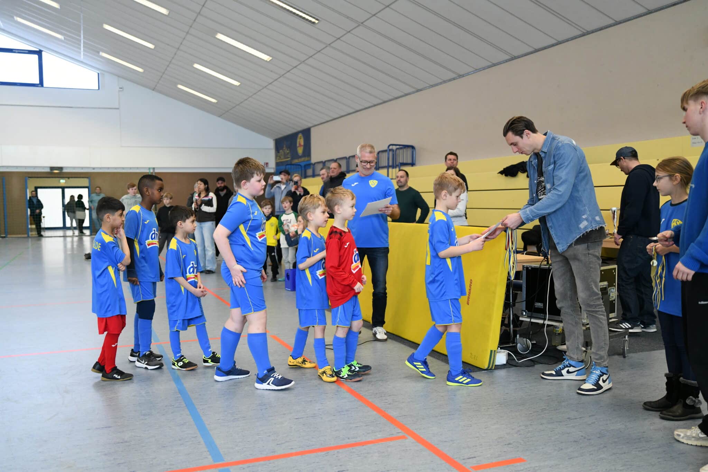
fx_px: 688
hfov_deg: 54.4
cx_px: 354
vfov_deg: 37.8
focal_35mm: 35
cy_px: 236
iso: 3200
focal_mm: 35
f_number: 2.8
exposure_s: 1/640
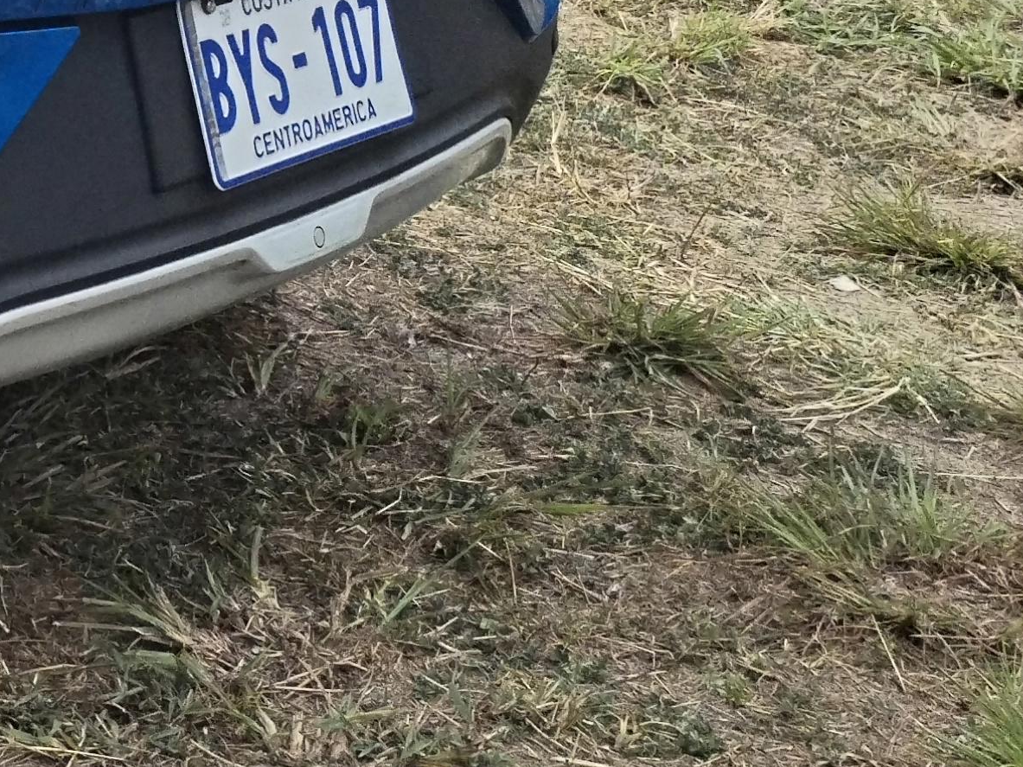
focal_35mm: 113
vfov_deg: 12.5
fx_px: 3339
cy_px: -329
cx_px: -860
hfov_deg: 15.0
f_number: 1.8
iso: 100
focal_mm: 4.75
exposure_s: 1/1648
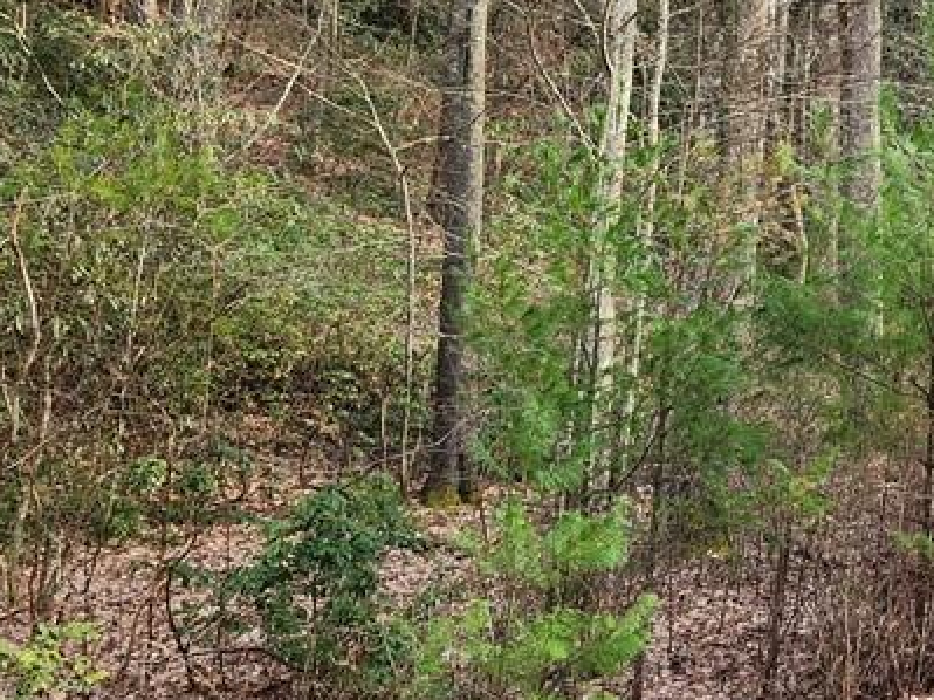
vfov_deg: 24.6
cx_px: 840
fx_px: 1591
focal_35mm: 59
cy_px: 185
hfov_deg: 31.2
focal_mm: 5.4
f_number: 1.8
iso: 20
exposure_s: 1/189
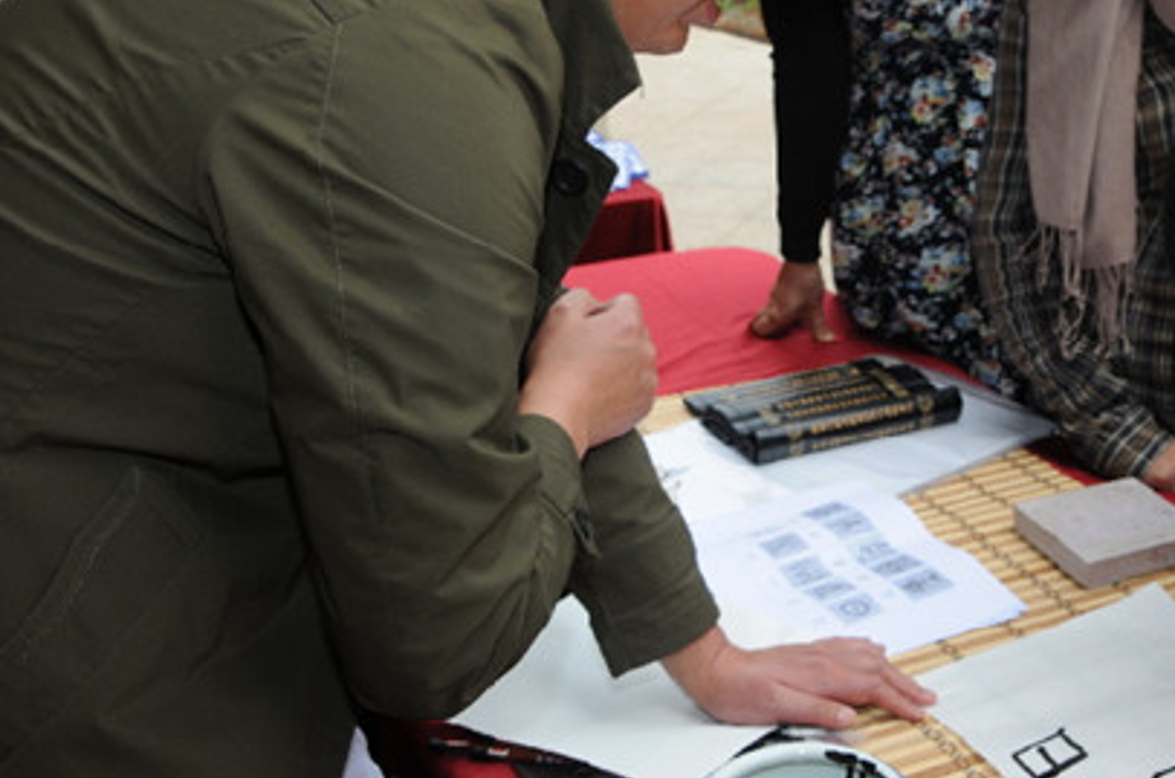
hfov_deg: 40.4
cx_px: 825
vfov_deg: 27.7
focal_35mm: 48
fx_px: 1564
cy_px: 244
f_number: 8
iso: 200
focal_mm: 20
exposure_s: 1/250
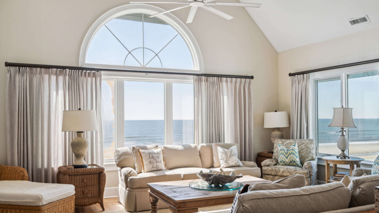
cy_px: 110
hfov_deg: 58.0
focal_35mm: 34
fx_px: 342
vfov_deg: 34.7
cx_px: 192
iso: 400
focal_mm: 32
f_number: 8
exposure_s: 1/320
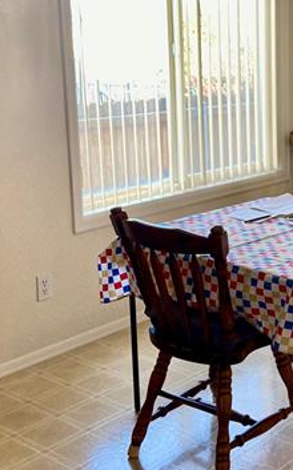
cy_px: 185
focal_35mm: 60
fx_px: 768
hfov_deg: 20.9
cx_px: 290
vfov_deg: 33.9
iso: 125
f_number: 1.8
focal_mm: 4.25
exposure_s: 1/120
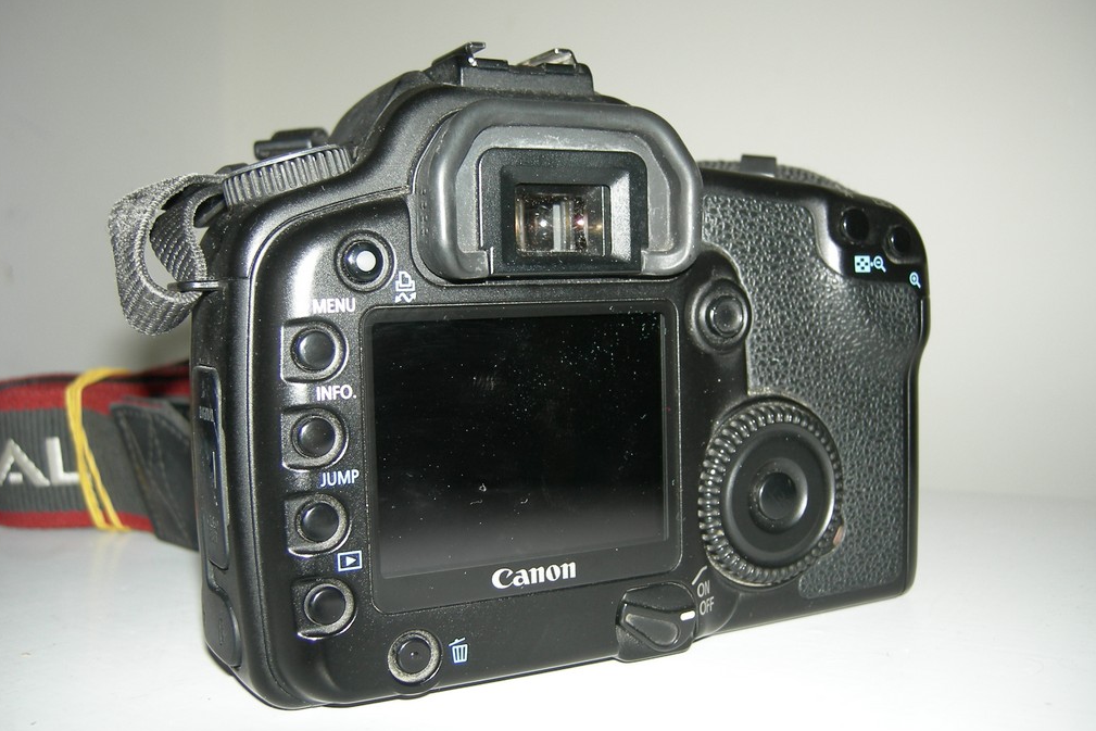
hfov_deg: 50.7
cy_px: 345
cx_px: 549
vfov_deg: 35.1
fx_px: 1157
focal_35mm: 38
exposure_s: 1/60.1
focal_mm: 7.5
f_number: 2.7
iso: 64
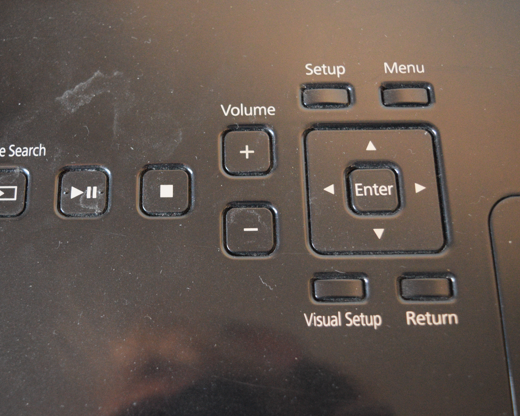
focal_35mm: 51
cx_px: 181
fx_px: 785
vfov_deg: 29.7
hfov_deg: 36.3
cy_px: 183
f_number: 4
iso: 4000
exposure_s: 1/60
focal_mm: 26
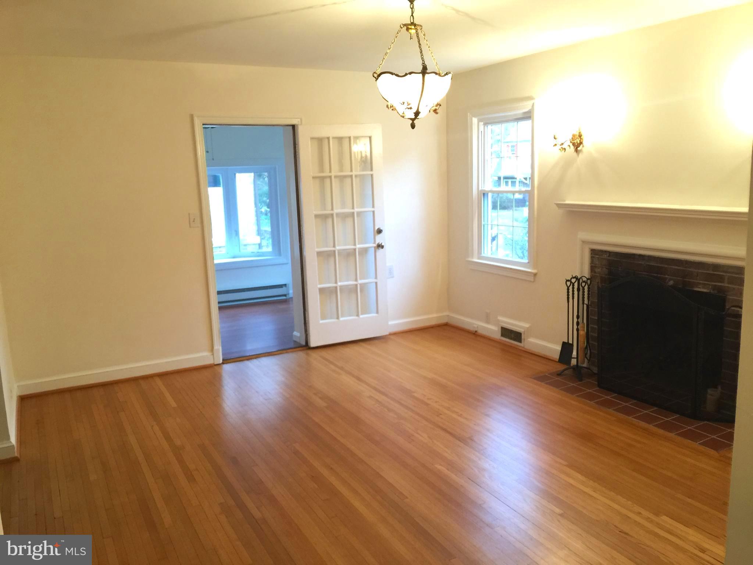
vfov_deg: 48.2
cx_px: 376
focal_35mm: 29
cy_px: 282
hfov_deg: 61.7
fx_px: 631
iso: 80
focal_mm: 4.15
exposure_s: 1/15
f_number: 2.2
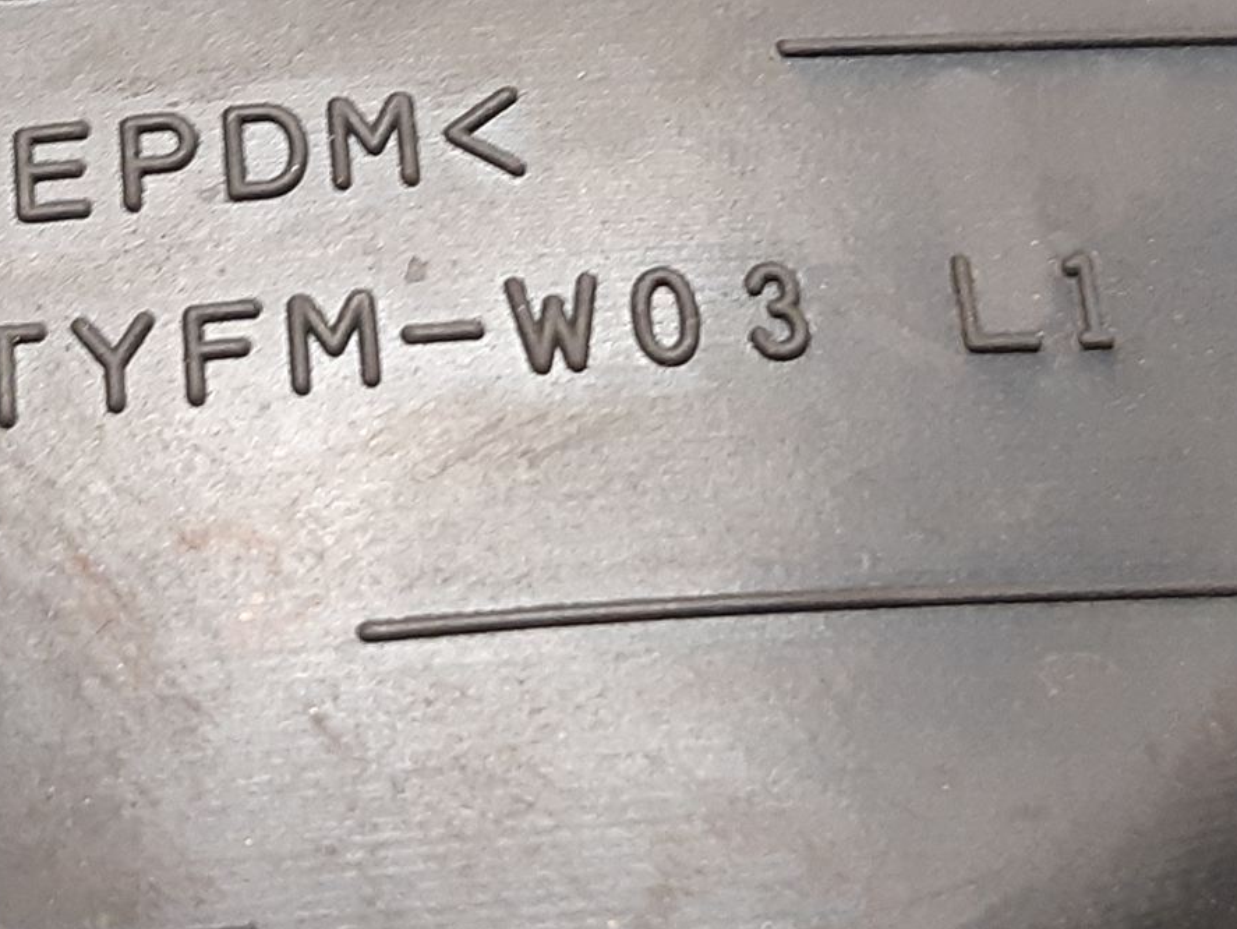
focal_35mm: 60
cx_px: 297
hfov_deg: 31.5
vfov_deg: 24.0
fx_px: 2145
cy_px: 152
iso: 250
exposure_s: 1/33
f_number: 1.7
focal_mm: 3.93
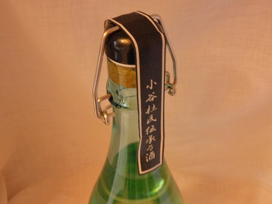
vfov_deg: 29.1
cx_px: 136
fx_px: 393
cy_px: 102
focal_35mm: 50
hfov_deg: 38.2
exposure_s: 1/8
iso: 720
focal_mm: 9
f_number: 4
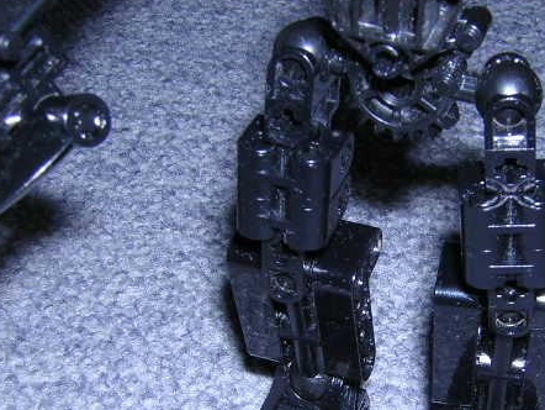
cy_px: 278
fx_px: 1071
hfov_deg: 28.3
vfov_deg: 21.5
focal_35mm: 68
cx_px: 379
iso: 100
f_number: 5.8
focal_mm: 6.1
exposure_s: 1/60.1
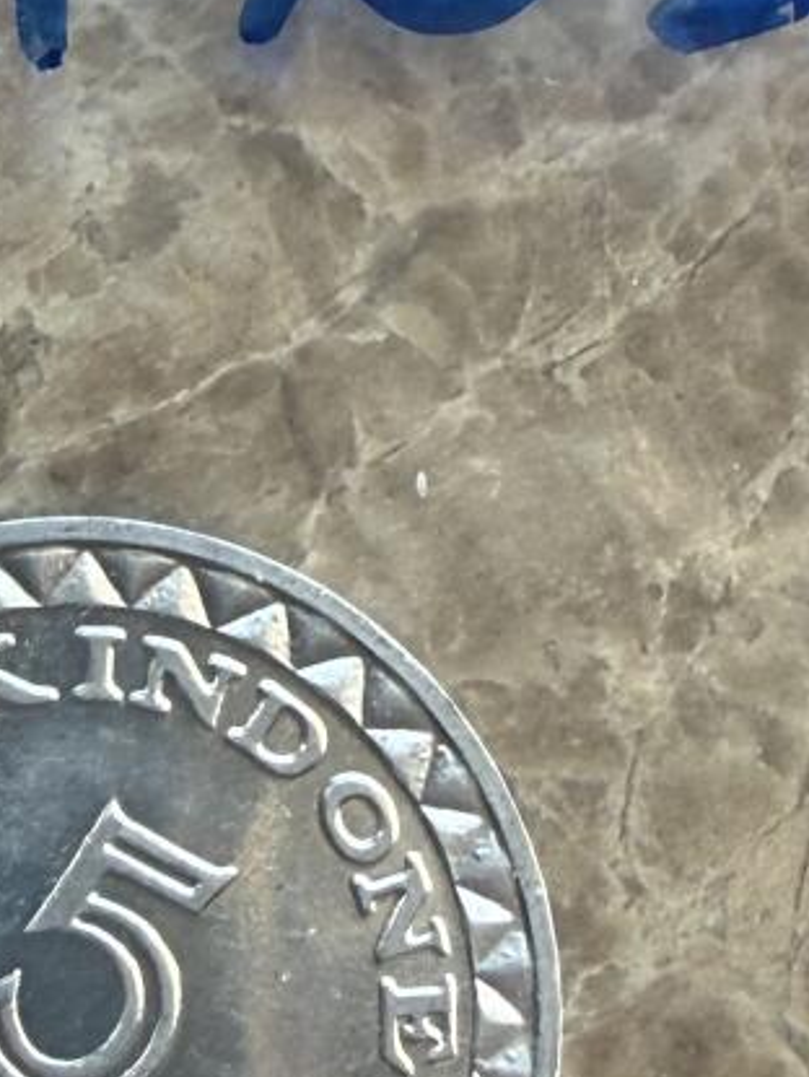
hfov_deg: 14.2
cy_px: 317
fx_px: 3236
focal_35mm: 104
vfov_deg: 18.8
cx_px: 156
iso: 64
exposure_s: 1/99
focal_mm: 2.22
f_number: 2.2
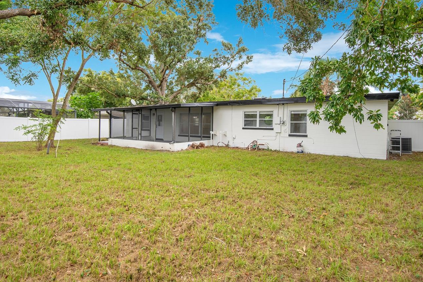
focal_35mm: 20
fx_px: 235
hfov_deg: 83.7
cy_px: 125
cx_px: 188
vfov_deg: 61.7
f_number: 4
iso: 100
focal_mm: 16
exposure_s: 1/160
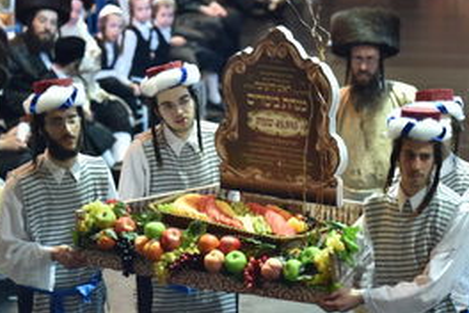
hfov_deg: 10.4
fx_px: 2566
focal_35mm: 197
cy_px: 183
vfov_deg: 7.0
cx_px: 258
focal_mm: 130
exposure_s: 1/125
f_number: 2.8
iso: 1600
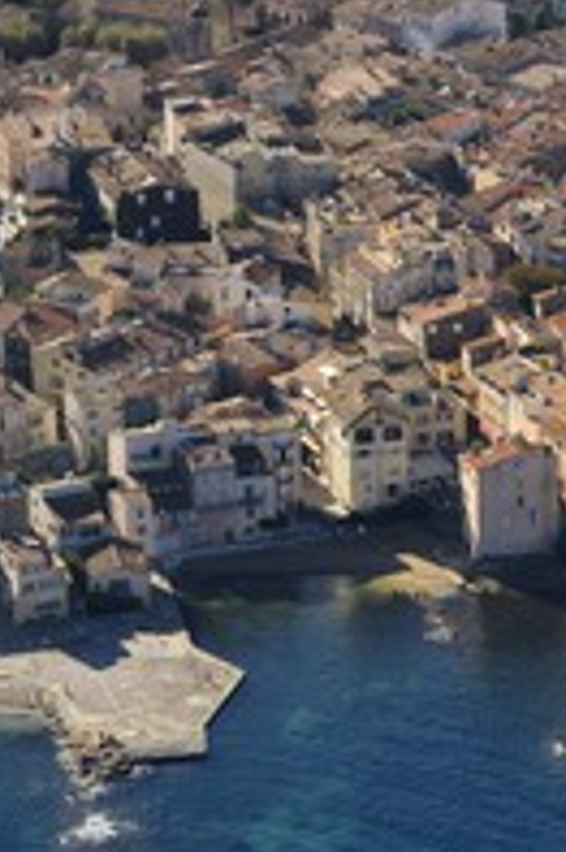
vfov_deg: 8.6
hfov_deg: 5.7
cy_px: 394
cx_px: 674
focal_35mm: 239
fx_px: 5646
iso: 800
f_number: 9
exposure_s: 1/1600
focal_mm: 112
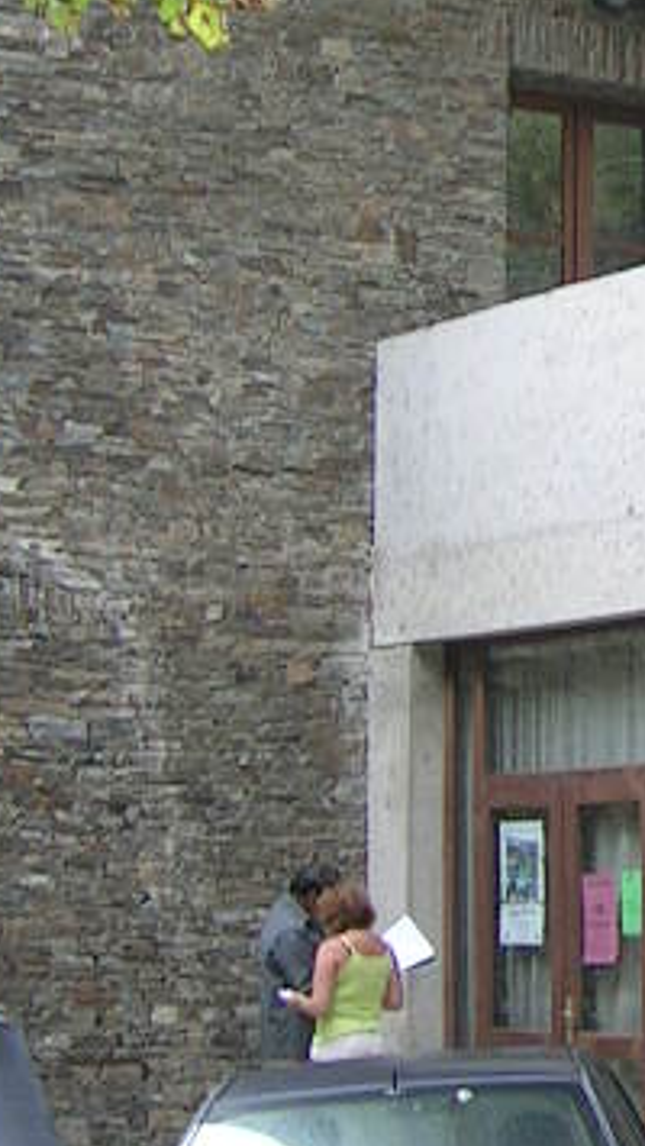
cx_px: 1190
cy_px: 181
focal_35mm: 110
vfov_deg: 19.2
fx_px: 3341
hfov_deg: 10.3
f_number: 2.8
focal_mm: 5.4
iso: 50
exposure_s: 1/46.9
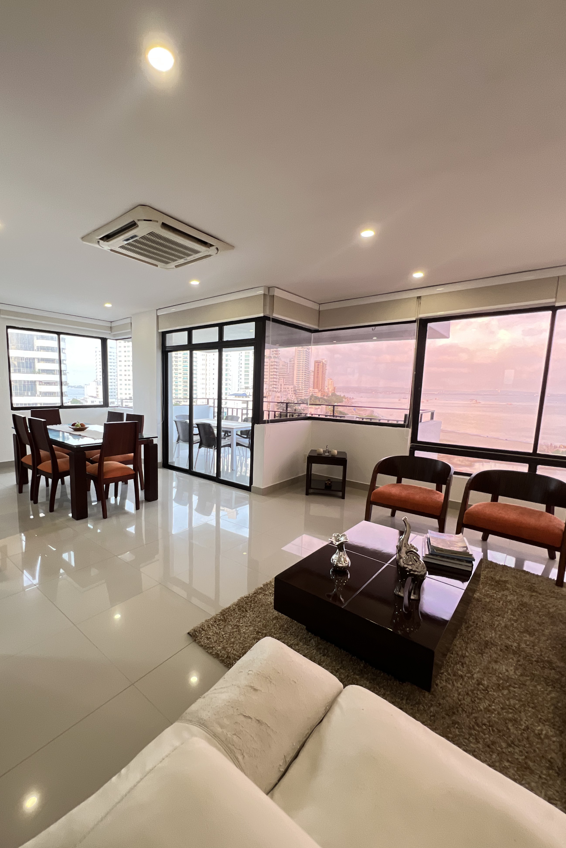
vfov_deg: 104.2
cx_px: 239
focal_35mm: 14
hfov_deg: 80.6
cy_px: 436
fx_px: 330
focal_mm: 1.57
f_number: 1.8
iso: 200
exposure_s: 1/60
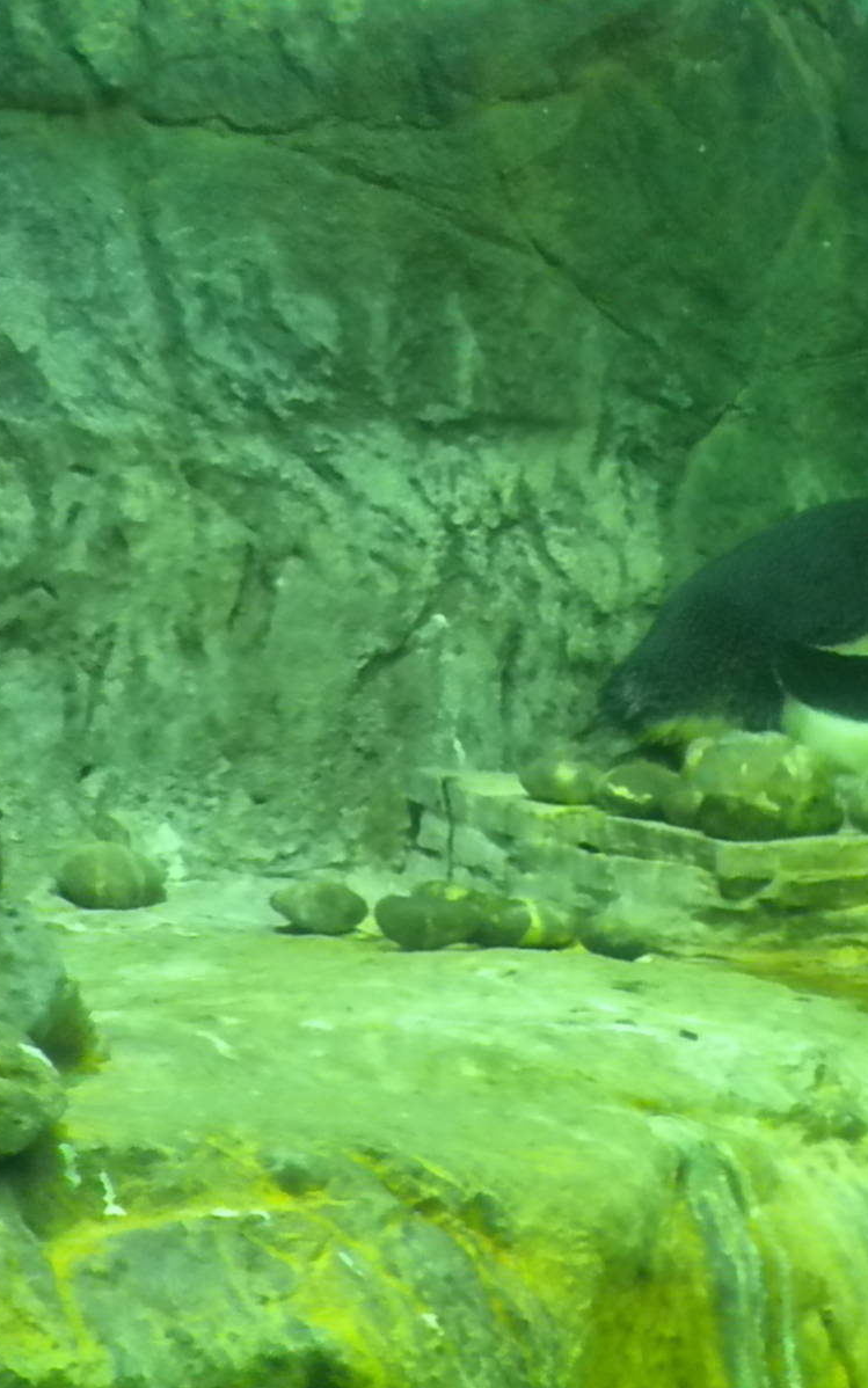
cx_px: 761
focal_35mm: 337
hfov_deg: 3.9
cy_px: 694
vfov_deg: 6.2
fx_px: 12752
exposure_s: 1/52.6
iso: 725
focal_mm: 42.1
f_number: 5.2
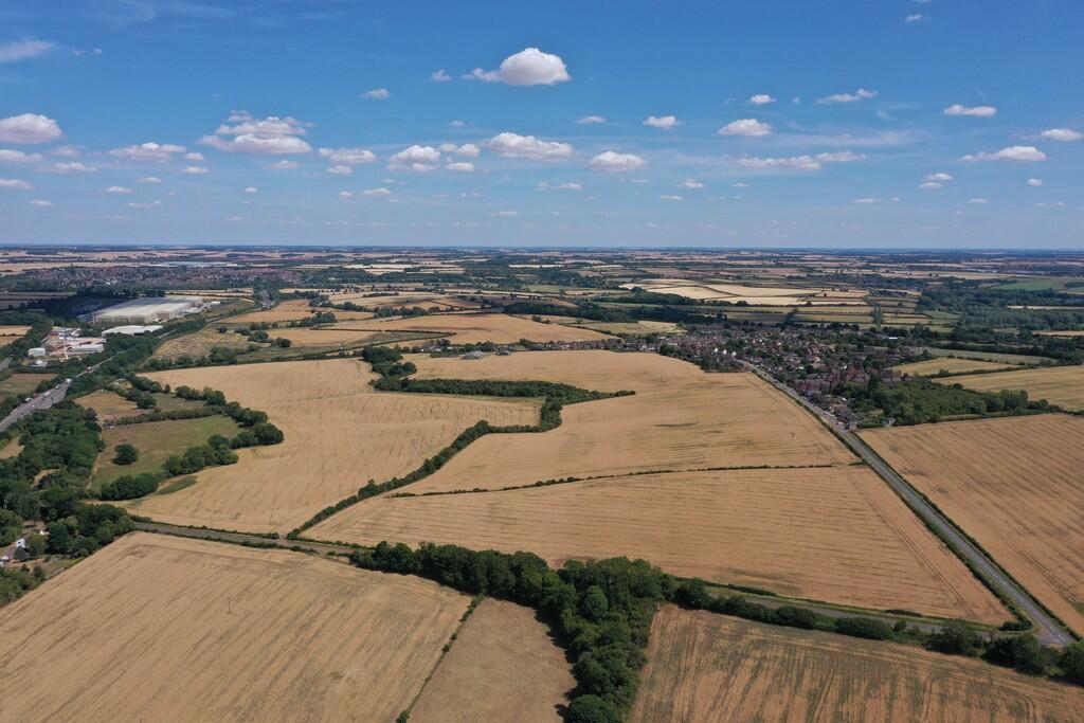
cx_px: 542
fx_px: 843
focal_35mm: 28
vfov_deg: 46.4
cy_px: 362
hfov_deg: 65.5
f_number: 6.3
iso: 100
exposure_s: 1/640
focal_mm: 10.26
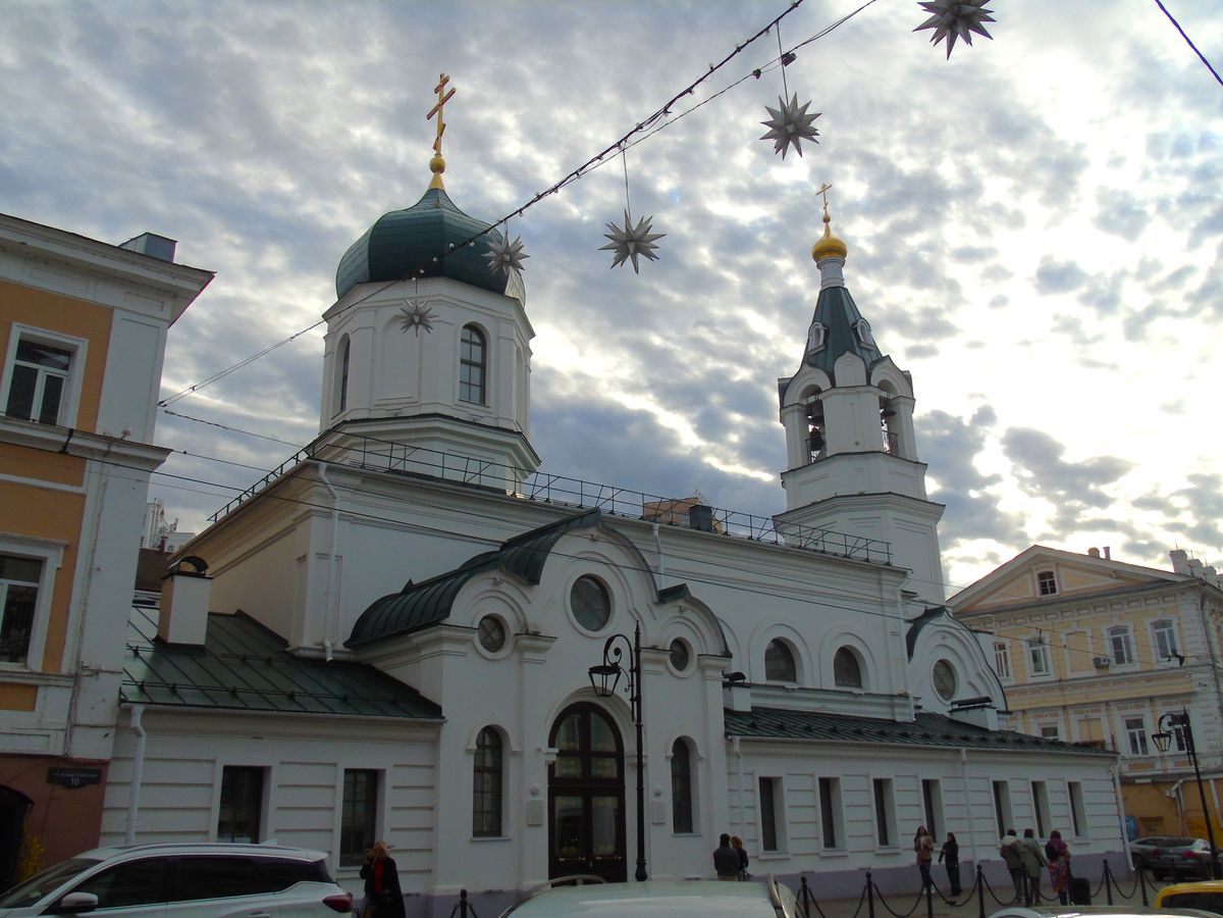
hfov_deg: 61.7
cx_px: 612
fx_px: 1025
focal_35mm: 29
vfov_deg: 48.2
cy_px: 459
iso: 80
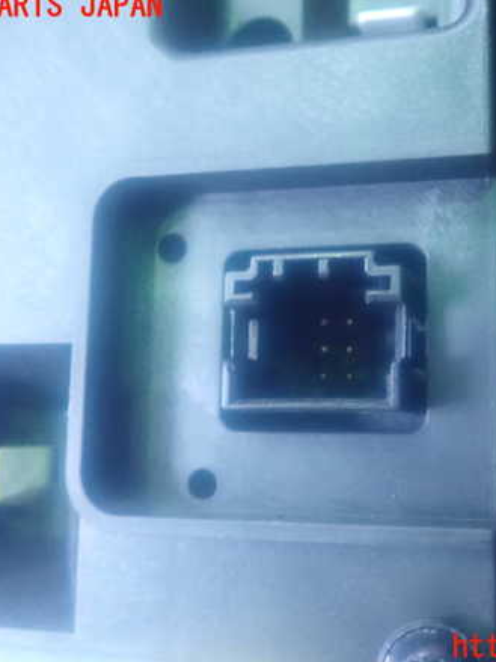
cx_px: 341
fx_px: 784
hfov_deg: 34.7
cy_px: 327
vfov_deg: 45.8
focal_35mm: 41
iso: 1600
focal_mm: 5.5
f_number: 2.3
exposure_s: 1/20
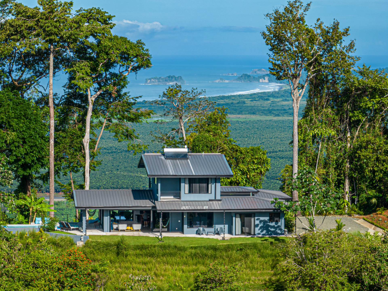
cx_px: 194
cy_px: 146
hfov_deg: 12.3
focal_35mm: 161
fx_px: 1804
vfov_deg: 9.2
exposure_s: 1/640
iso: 100
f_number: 4.4
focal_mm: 29.85
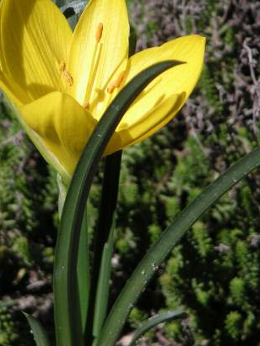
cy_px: 205
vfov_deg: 11.4
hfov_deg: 8.6
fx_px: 1733
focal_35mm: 173
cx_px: 94
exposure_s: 1/750
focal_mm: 17.1
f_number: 3.6
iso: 50
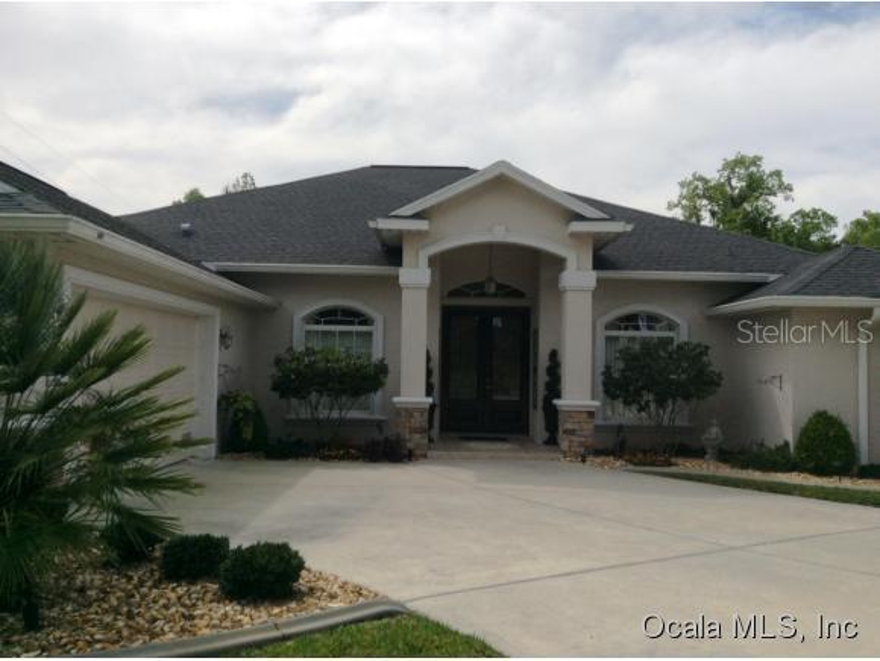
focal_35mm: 33
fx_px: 840
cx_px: 440
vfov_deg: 43.0
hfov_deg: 55.3
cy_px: 330
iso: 32
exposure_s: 1/2288
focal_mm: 3.3
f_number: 2.4
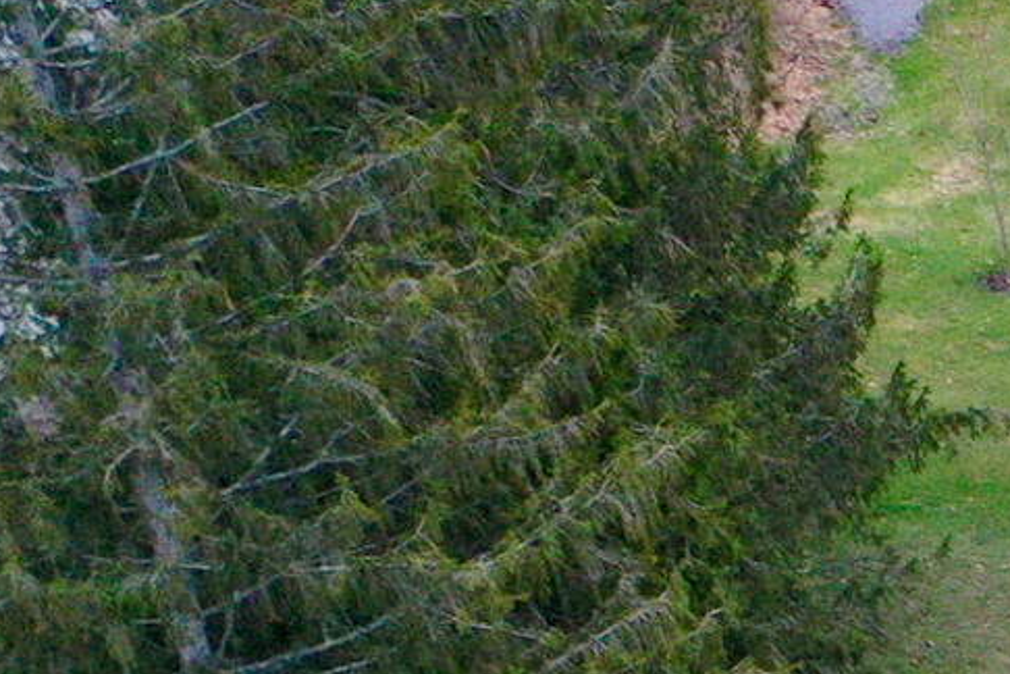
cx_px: 2974
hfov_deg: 9.5
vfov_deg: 7.3
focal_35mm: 173
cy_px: 1772
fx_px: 4853
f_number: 2.8
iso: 320
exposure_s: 1/30
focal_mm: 10.26
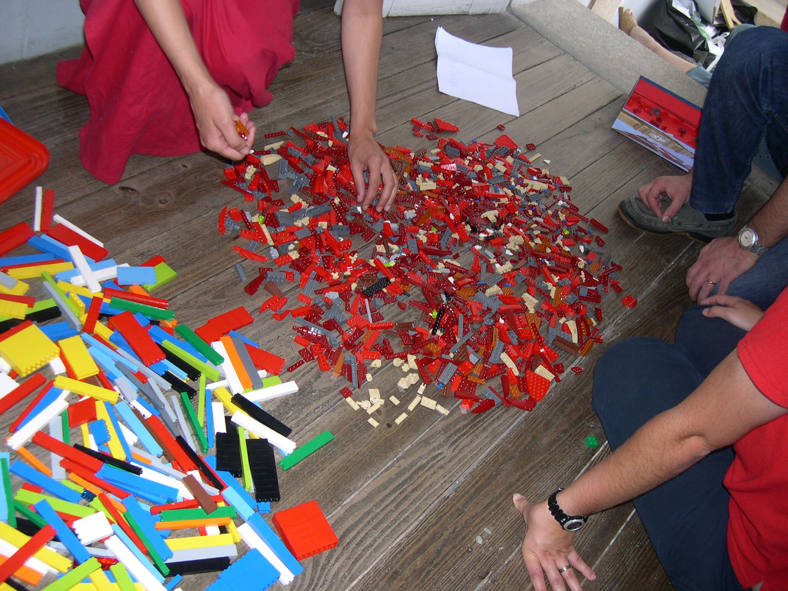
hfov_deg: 49.0
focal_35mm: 38
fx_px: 865
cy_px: 296
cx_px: 394
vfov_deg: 37.7
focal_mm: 8
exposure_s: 1/60
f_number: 2.8
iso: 100
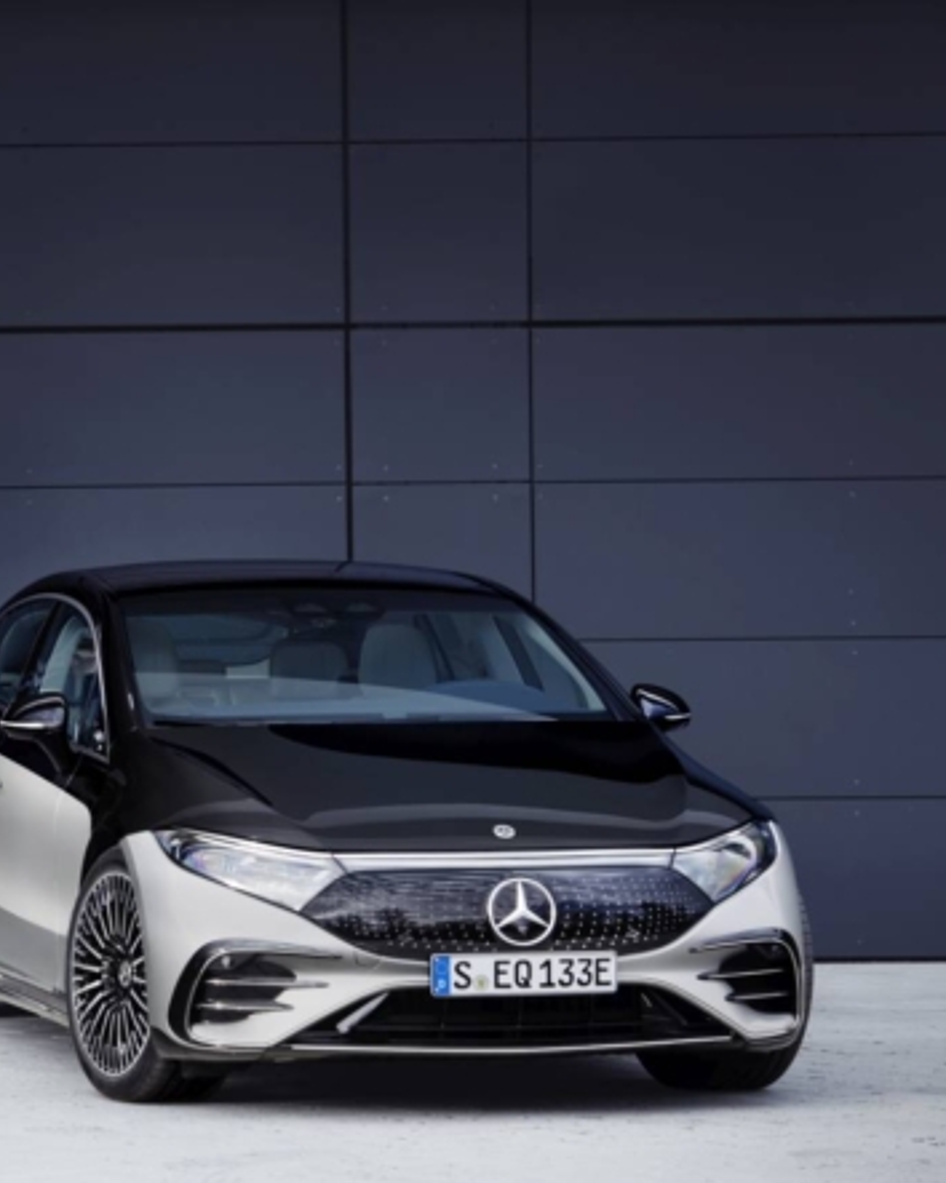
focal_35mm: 184
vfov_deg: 10.5
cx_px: 120
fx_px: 6444
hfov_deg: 8.4
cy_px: 592
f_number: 8
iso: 100
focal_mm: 130
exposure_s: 1/25
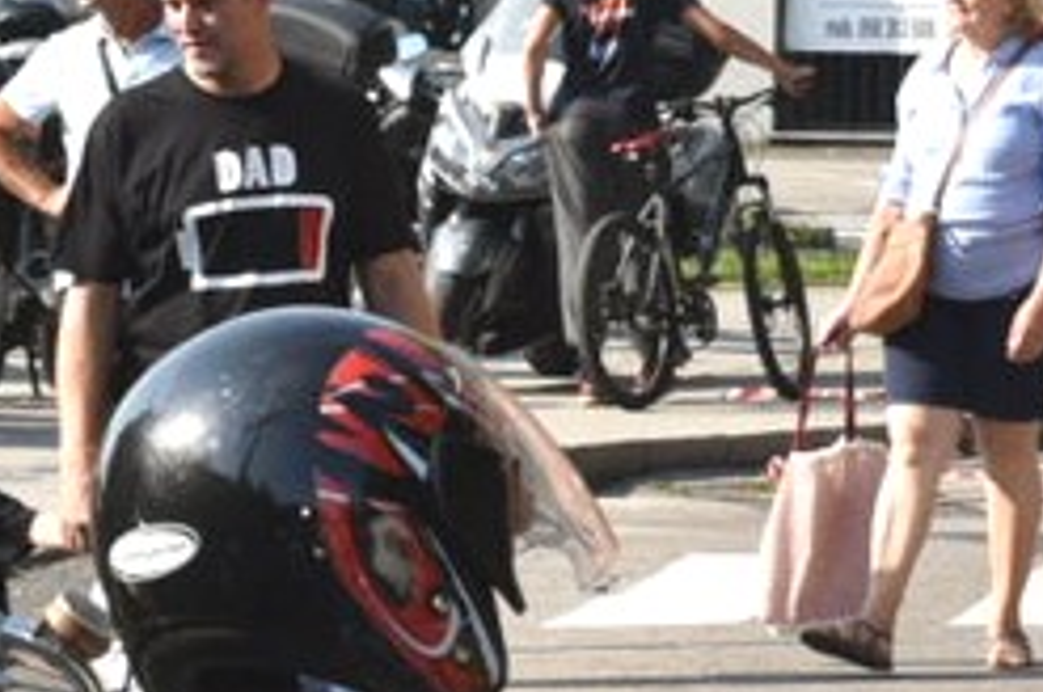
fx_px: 12355
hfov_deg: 4.8
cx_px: -680
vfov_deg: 3.2
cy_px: 962
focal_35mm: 427
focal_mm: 78
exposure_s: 1/200
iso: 400
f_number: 14
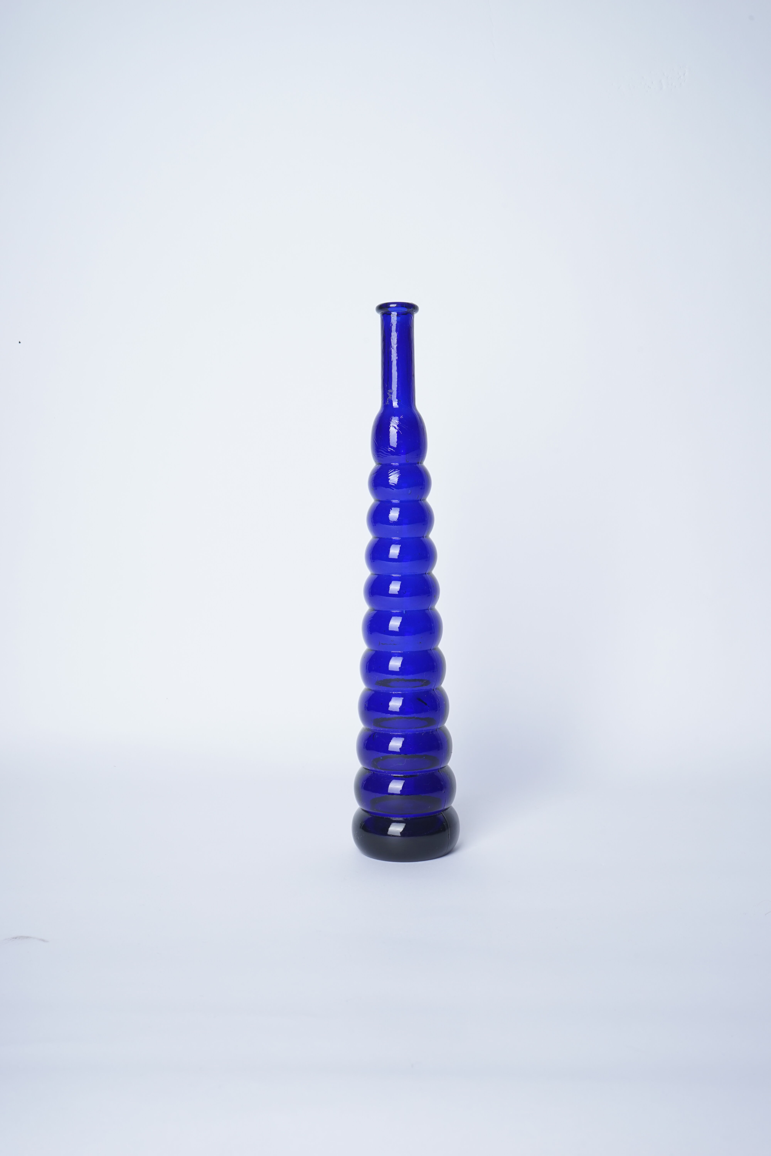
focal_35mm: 37
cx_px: 386
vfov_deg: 51.9
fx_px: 1189
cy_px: 578
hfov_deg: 35.9
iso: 100
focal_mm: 37
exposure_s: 1/160
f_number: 16
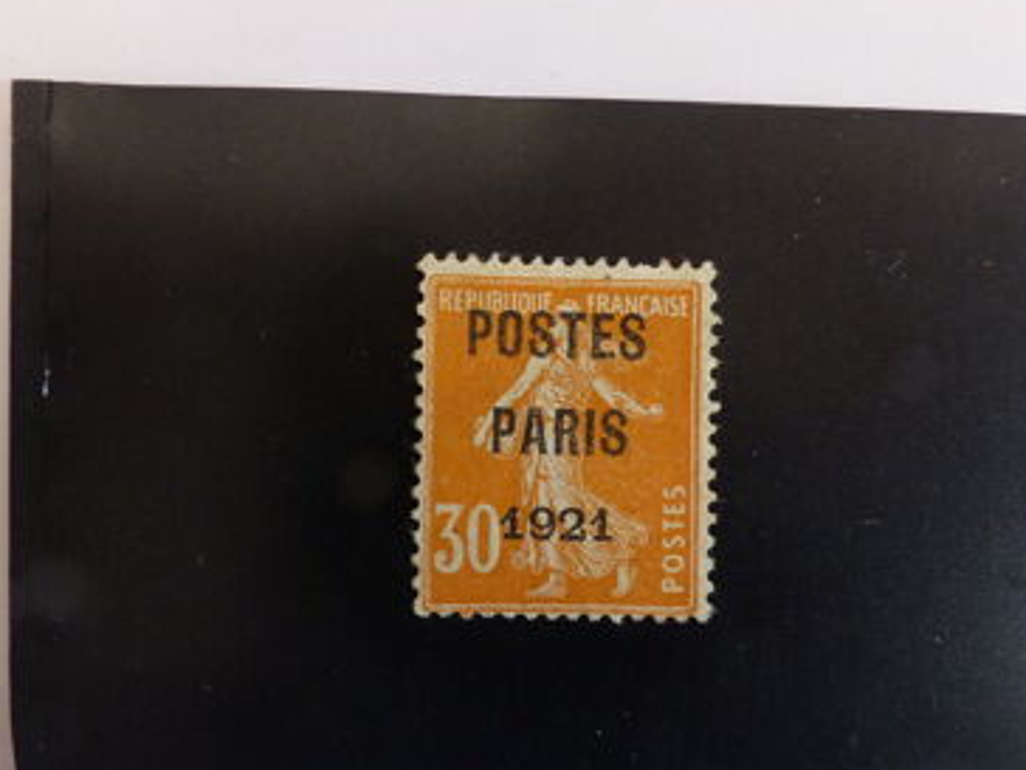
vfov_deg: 42.9
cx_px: 527
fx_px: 978
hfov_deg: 55.3
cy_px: 426
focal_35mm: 33
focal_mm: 4.5
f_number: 2.8
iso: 320
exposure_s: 1/60
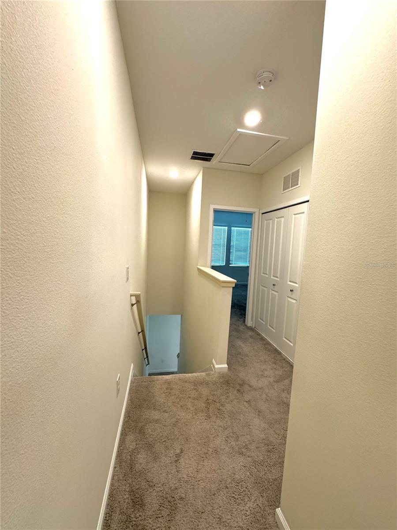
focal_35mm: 14
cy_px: 265
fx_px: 214
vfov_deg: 102.1
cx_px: 198
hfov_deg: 85.7
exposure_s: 1/120
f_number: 2.2
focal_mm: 2.22
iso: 320
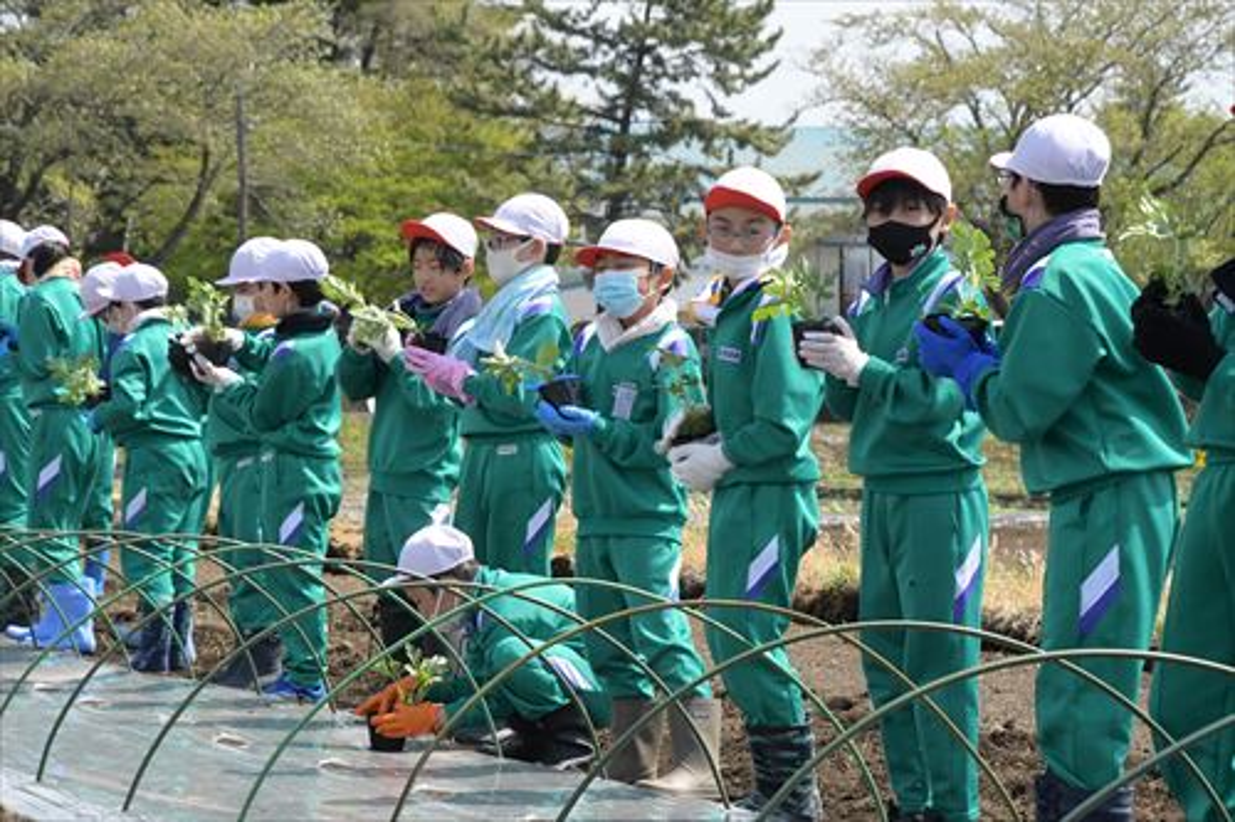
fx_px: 5401
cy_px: 411
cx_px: 618
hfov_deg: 13.0
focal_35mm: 158
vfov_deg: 8.7
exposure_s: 1/1000
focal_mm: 105
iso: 2500
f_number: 16
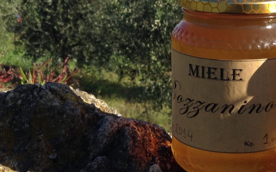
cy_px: 42
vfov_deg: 17.1
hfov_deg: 25.9
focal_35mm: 76
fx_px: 572
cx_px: 270
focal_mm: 3.3
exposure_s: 1/816
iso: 25
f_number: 2.4
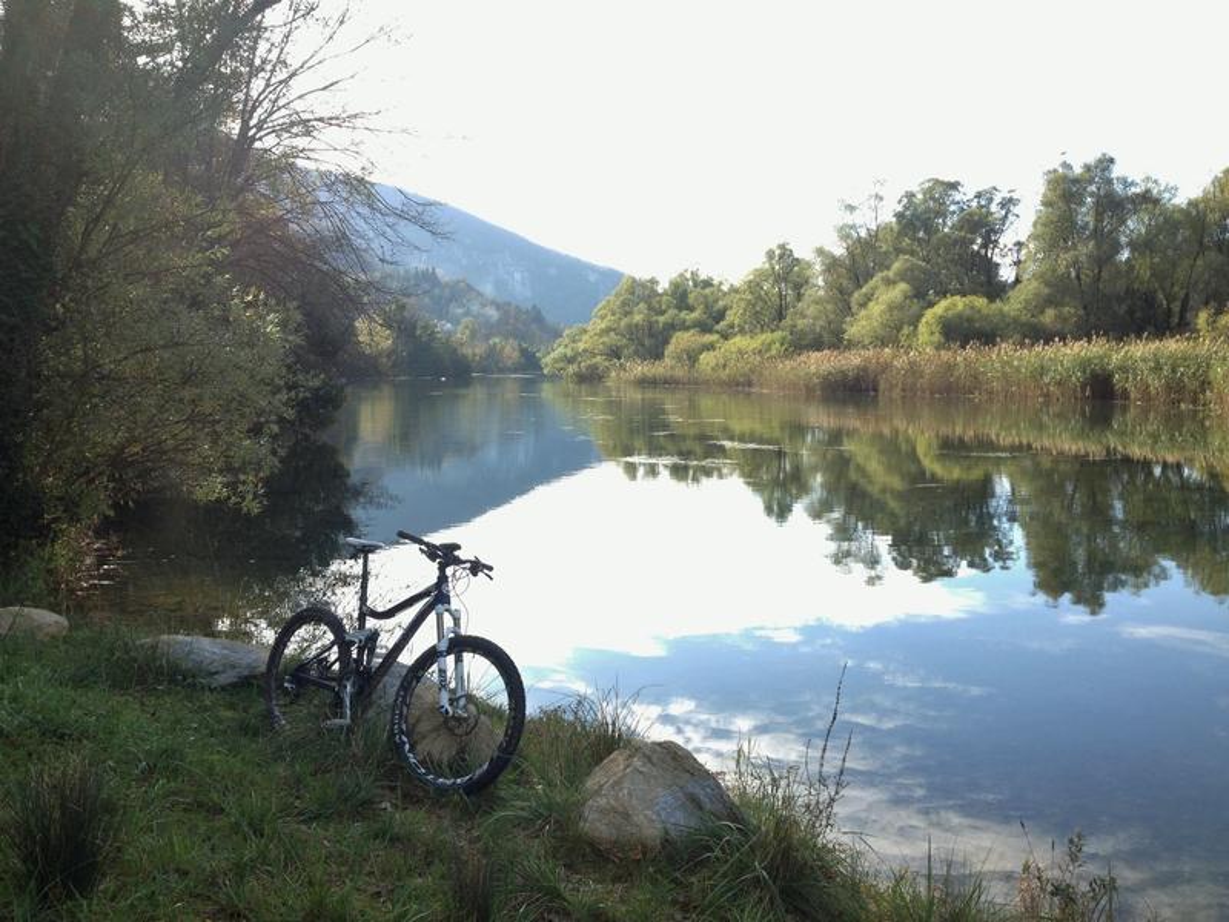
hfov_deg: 52.6
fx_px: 1243
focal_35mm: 35
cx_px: 614
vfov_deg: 40.7
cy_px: 461
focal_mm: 4.28
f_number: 2.4
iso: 50
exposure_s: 1/375
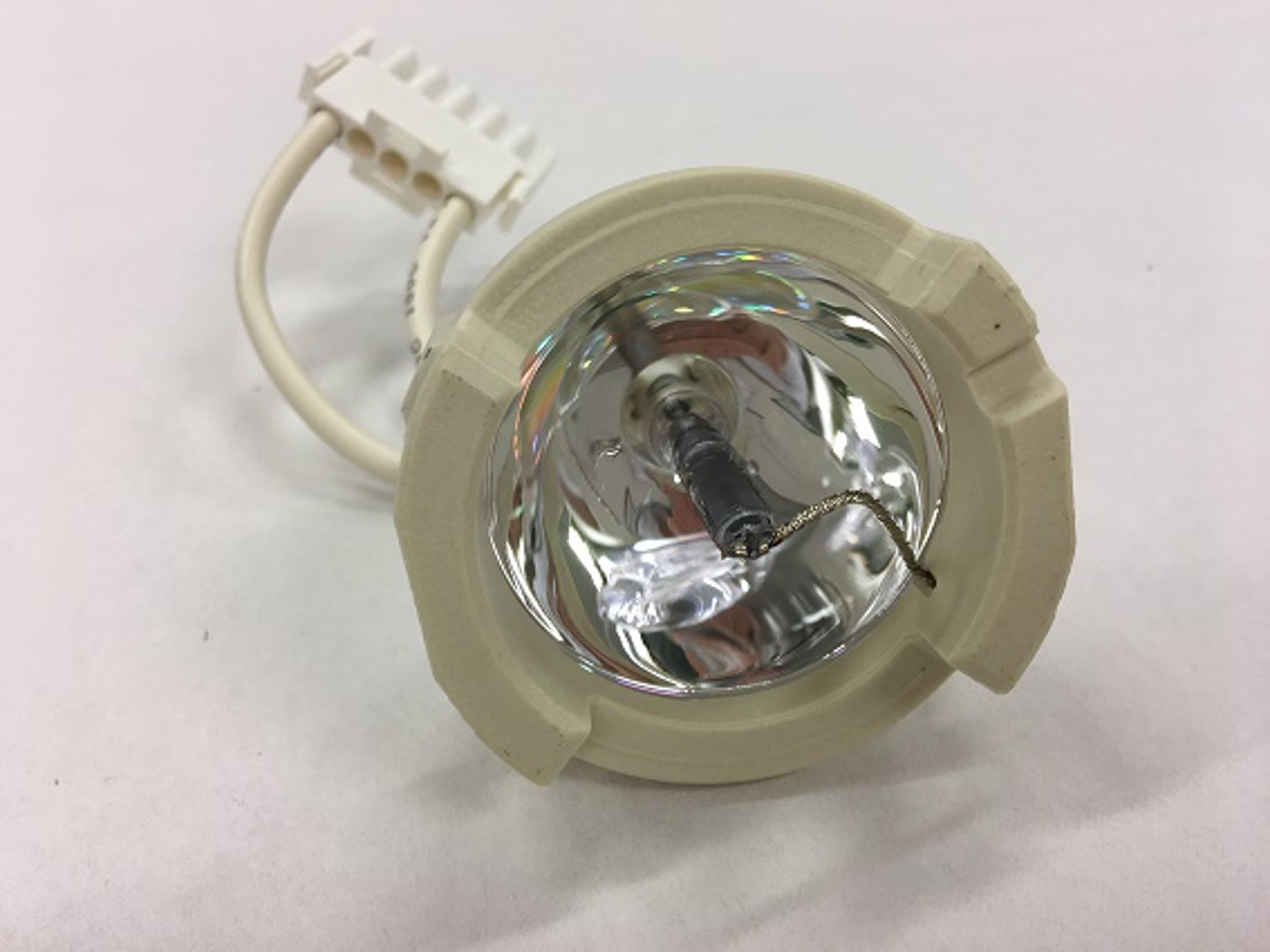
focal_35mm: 29
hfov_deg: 61.7
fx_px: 1064
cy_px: 476
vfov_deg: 48.2
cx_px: 635
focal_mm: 4.15
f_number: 2.2
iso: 32
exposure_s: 1/50
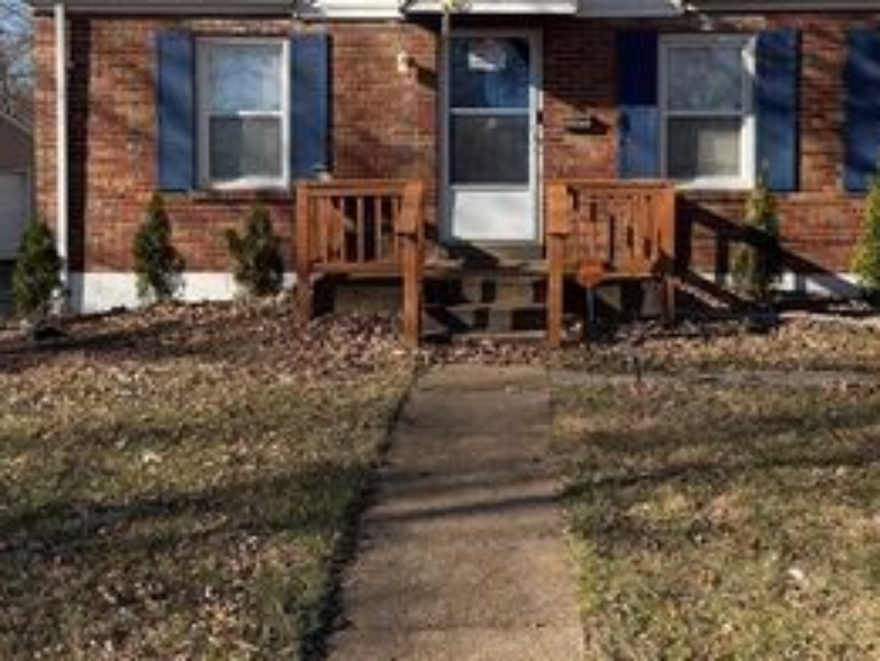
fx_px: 1170
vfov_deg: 31.3
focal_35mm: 46
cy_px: 221
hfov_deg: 41.2
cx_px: 479
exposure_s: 1/3759
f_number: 1.78
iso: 100
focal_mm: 6.76
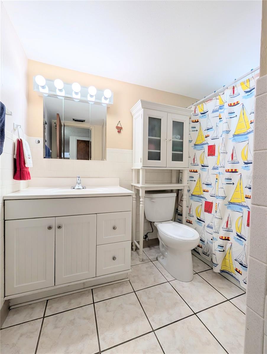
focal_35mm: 12
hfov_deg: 94.6
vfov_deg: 110.5
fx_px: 123
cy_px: 177
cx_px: 134
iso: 53
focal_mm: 2.02
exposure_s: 1/174
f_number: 1.7
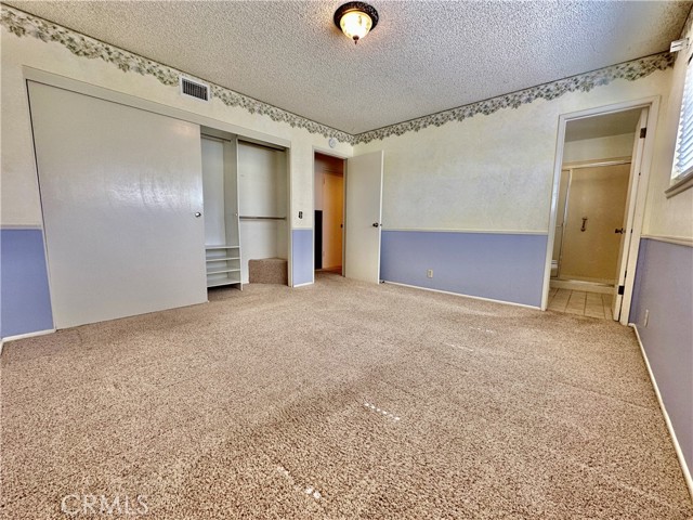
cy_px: 260
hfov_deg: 102.1
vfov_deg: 85.7
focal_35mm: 14
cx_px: 346
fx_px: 280
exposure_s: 1/120
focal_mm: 2.22
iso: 125
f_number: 2.2
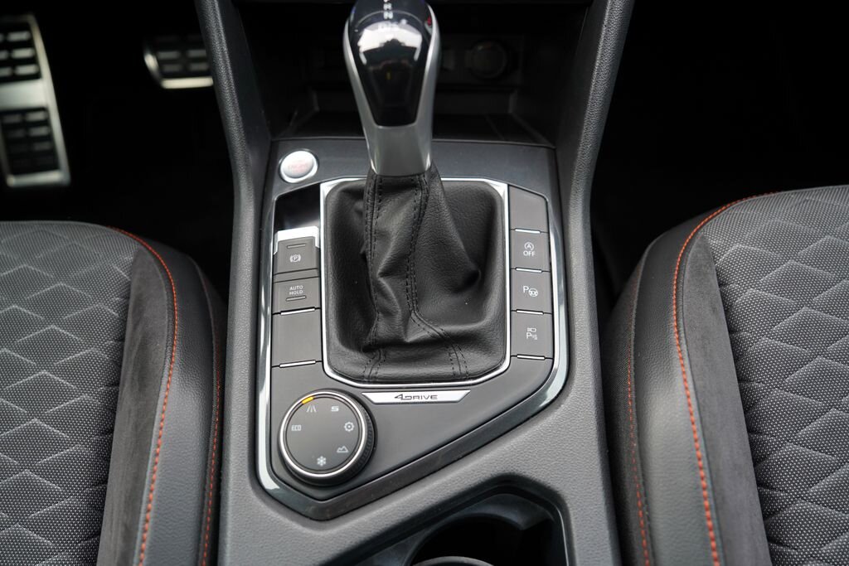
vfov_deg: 51.3
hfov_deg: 71.5
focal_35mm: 25
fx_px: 590
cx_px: 424
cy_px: 283
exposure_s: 1/40
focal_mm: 25
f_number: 3.2
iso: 100
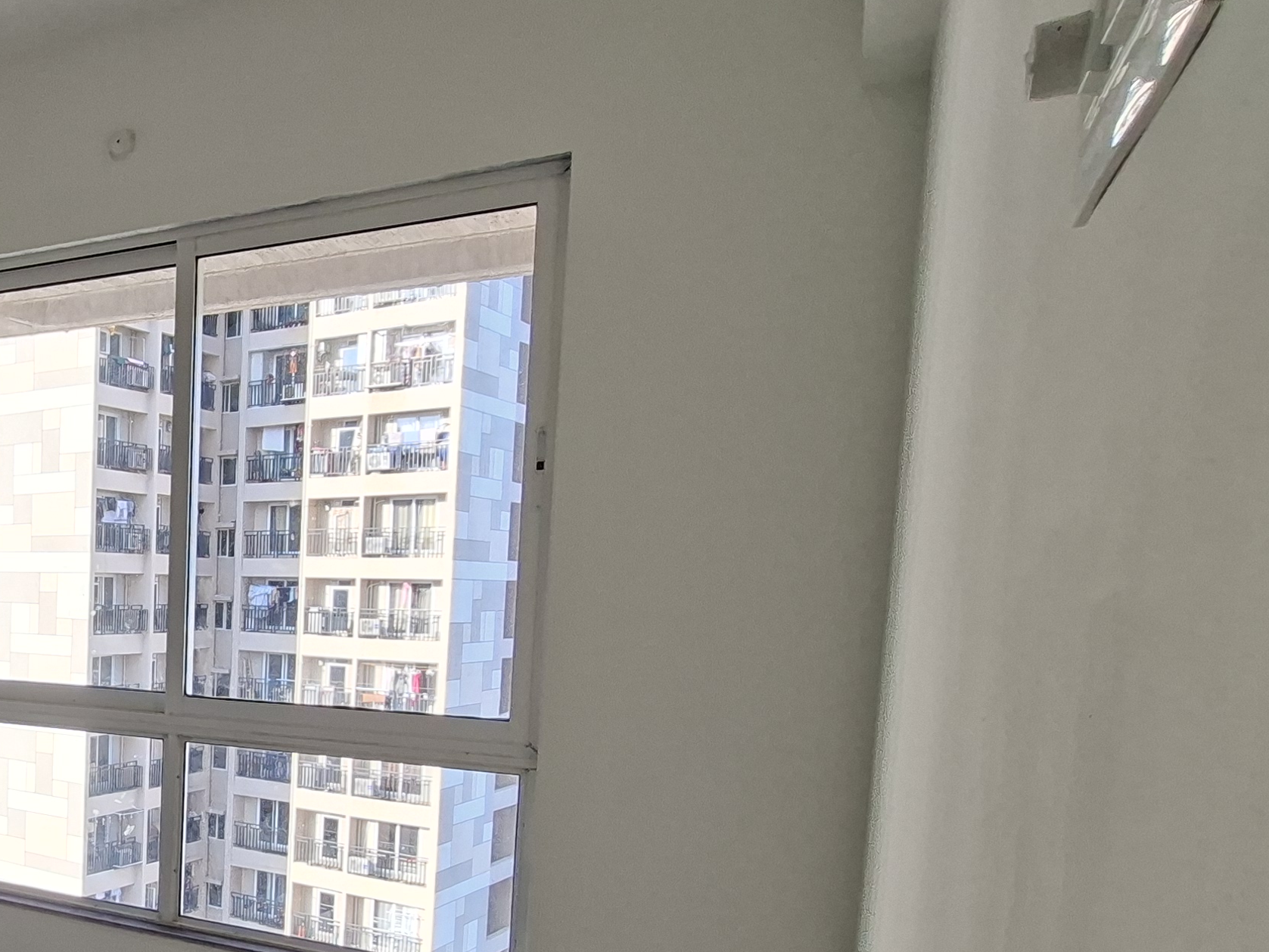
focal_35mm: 31
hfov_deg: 46.9
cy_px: 714
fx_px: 1137
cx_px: -45
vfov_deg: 44.0
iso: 40
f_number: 2.2
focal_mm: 1.74
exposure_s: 1/161
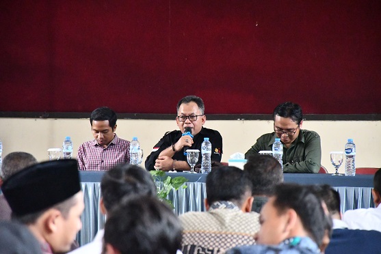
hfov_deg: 9.8
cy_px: 127
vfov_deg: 6.5
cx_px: 190
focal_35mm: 210
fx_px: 2224
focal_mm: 140
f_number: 5.6
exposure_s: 1/800
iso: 20000
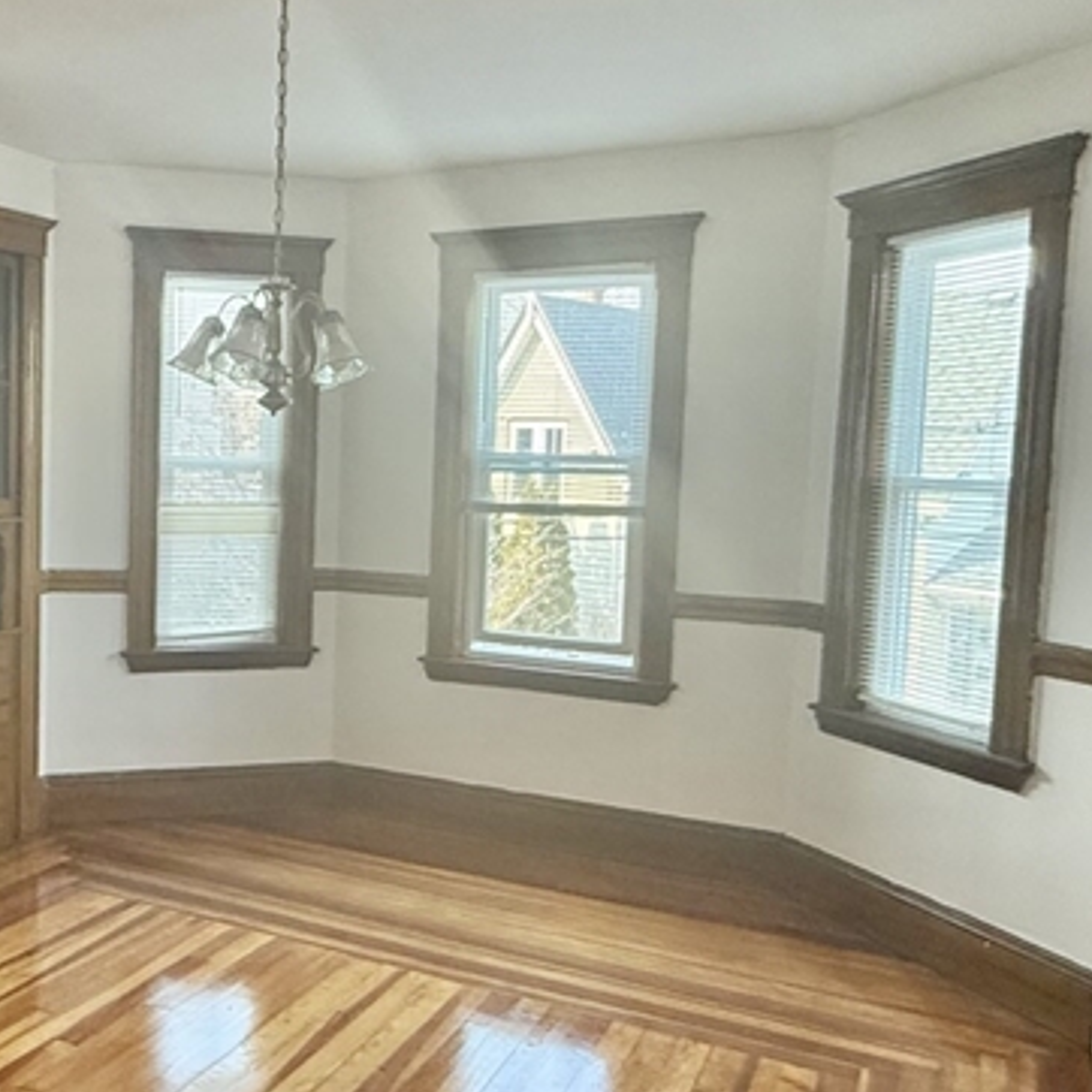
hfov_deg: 44.8
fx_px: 1249
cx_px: 214
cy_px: 561
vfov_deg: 47.2
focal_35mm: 35
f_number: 2.2
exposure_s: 1/120
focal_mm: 2.22
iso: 400
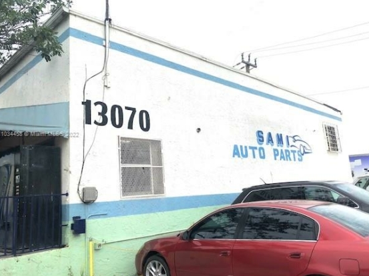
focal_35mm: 30
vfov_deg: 46.7
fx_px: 320
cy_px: 135
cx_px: 190
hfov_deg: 60.0
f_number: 1.8
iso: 20
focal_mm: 3.99
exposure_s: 1/3247
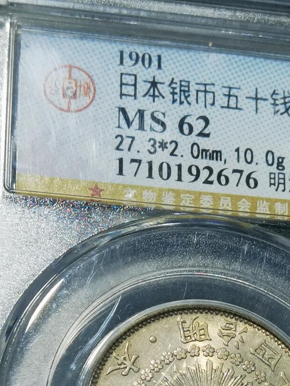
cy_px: 364
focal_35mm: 147
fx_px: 1642
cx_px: 203
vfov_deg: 13.3
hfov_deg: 10.1
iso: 80
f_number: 1.9
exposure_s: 1/100
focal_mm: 6.67
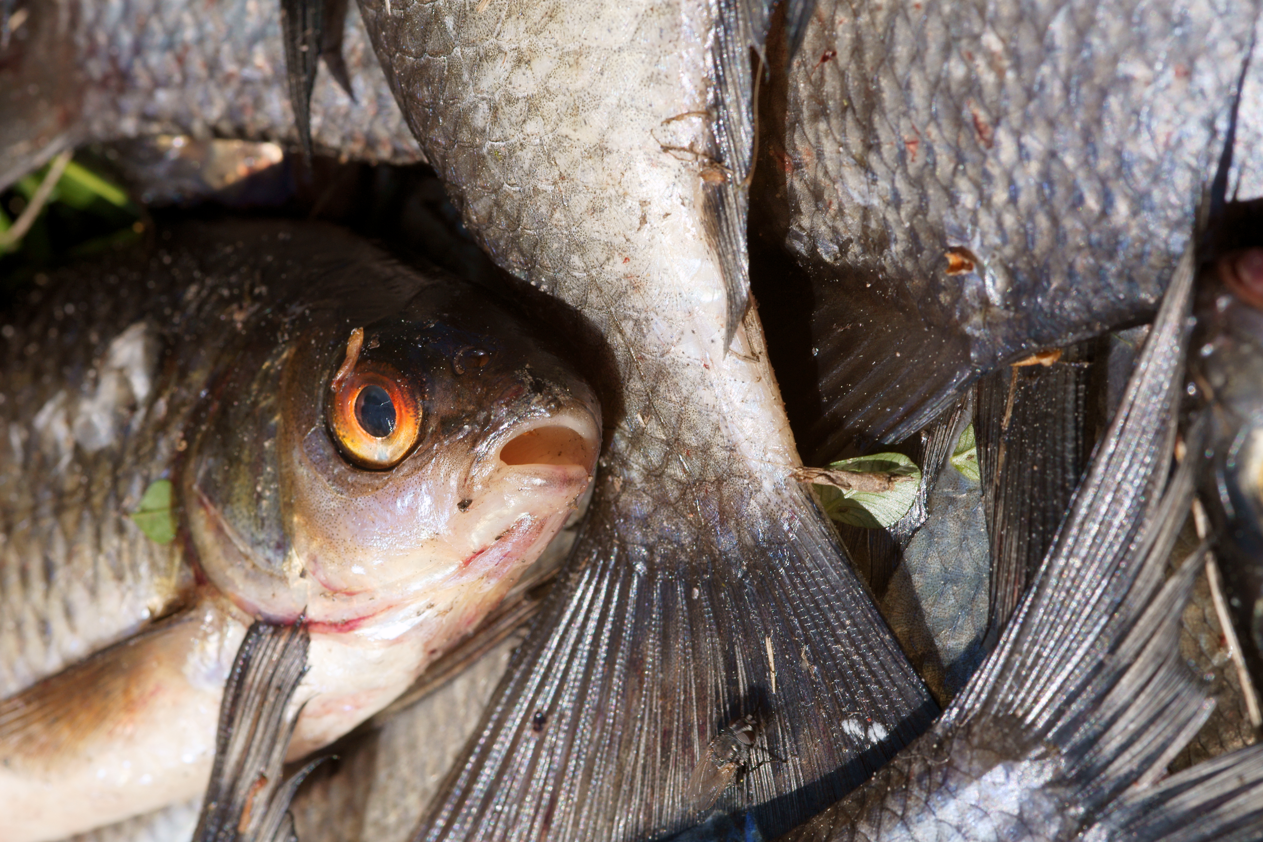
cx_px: 632
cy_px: 421
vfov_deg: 8.7
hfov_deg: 13.0
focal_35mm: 158
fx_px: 5525
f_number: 11
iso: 200
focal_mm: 105
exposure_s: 1/320
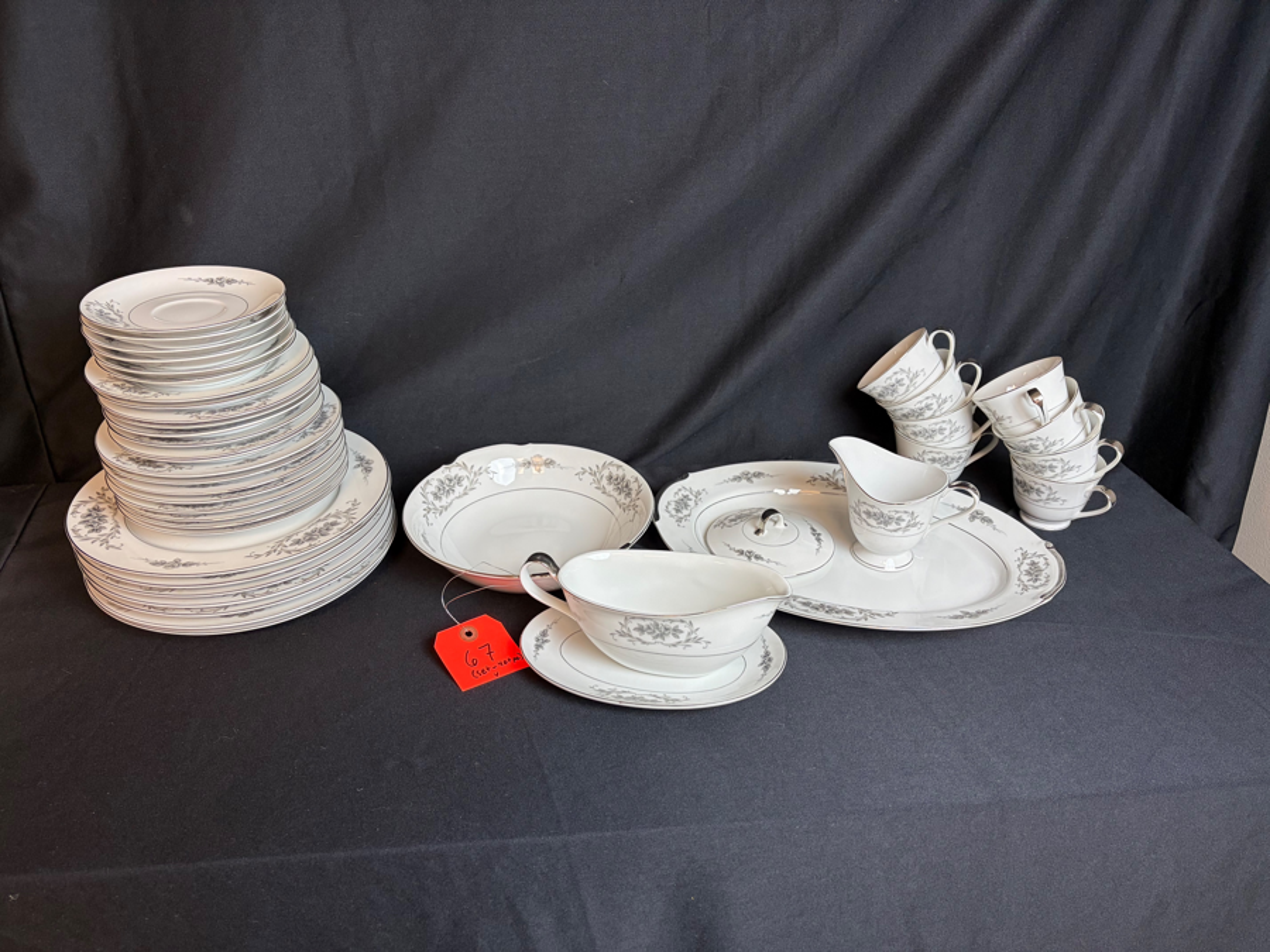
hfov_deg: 67.3
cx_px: 635
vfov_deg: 53.1
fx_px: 954
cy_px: 476
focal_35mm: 26
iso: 125
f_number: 1.6
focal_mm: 5.96
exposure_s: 1/60
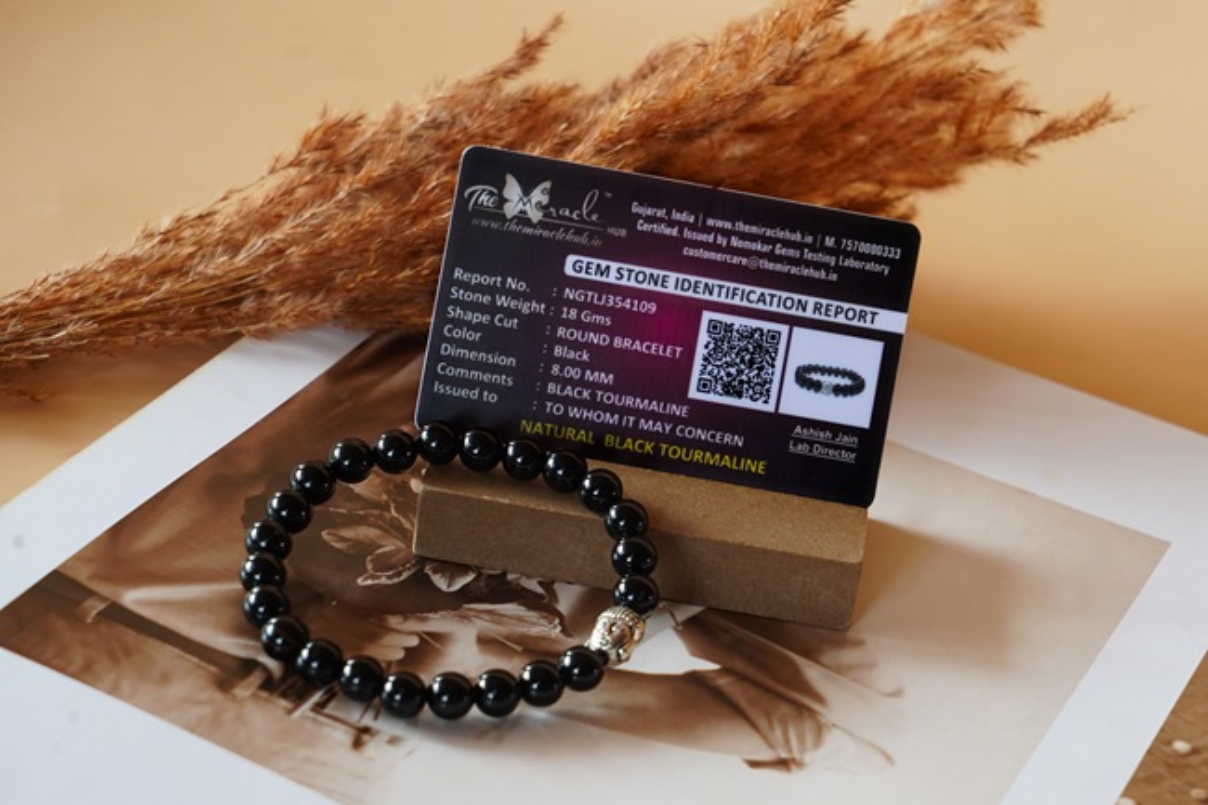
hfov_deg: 28.9
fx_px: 2348
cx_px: 604
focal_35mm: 70
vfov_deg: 19.4
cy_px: 402
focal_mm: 70
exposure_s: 1/100
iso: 1600
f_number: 8
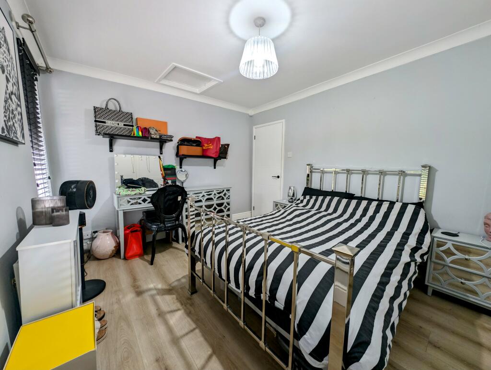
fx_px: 170
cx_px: 246
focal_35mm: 12
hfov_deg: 110.5
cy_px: 185
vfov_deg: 94.6
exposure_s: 1/47.2
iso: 41
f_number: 1.95
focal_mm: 2.23
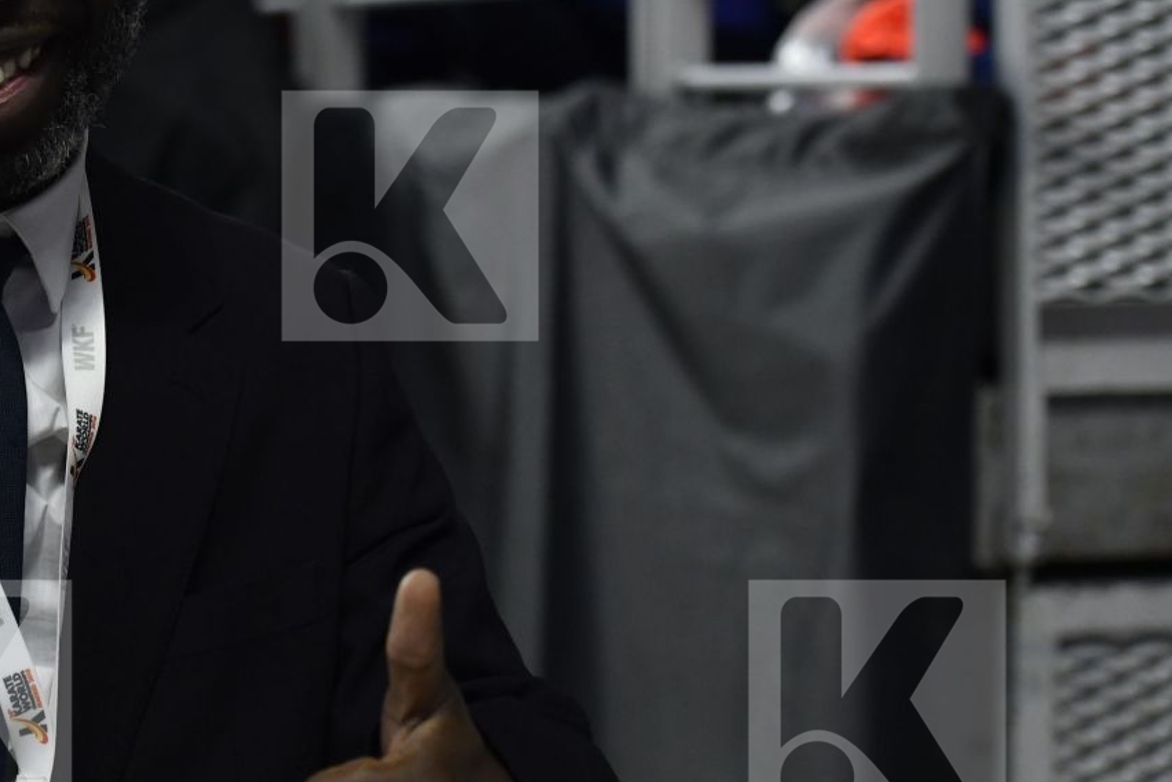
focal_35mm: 148
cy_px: 216
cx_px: -56
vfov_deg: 9.3
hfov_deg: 13.6
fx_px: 4820
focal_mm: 70
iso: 1250
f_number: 4
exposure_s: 1/400
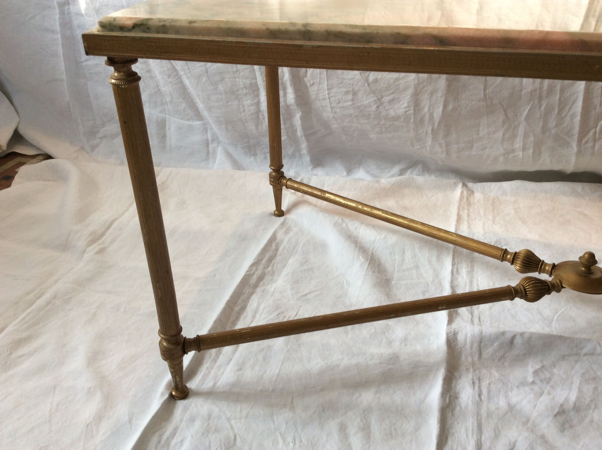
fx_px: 556
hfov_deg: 56.9
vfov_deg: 44.1
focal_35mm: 32
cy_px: 225
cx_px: 301
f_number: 2.4
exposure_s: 1/50
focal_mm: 3.3
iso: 40
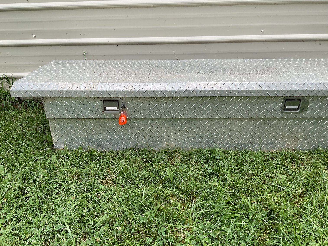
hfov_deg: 61.7
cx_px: 164
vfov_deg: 48.2
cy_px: 123
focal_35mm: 29
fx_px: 275
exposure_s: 1/403
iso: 16
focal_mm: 3
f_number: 1.8
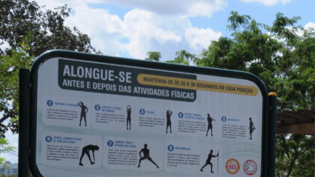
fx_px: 1011
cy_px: 230
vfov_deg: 9.8
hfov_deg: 17.3
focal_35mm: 121
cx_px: 310
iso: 500
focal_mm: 32
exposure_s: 1/400
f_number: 13
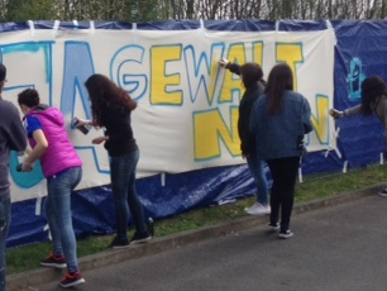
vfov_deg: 21.3
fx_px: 772
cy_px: 162
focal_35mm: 69
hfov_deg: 26.4
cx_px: -16
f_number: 2.4
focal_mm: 4.12
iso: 50
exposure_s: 1/753
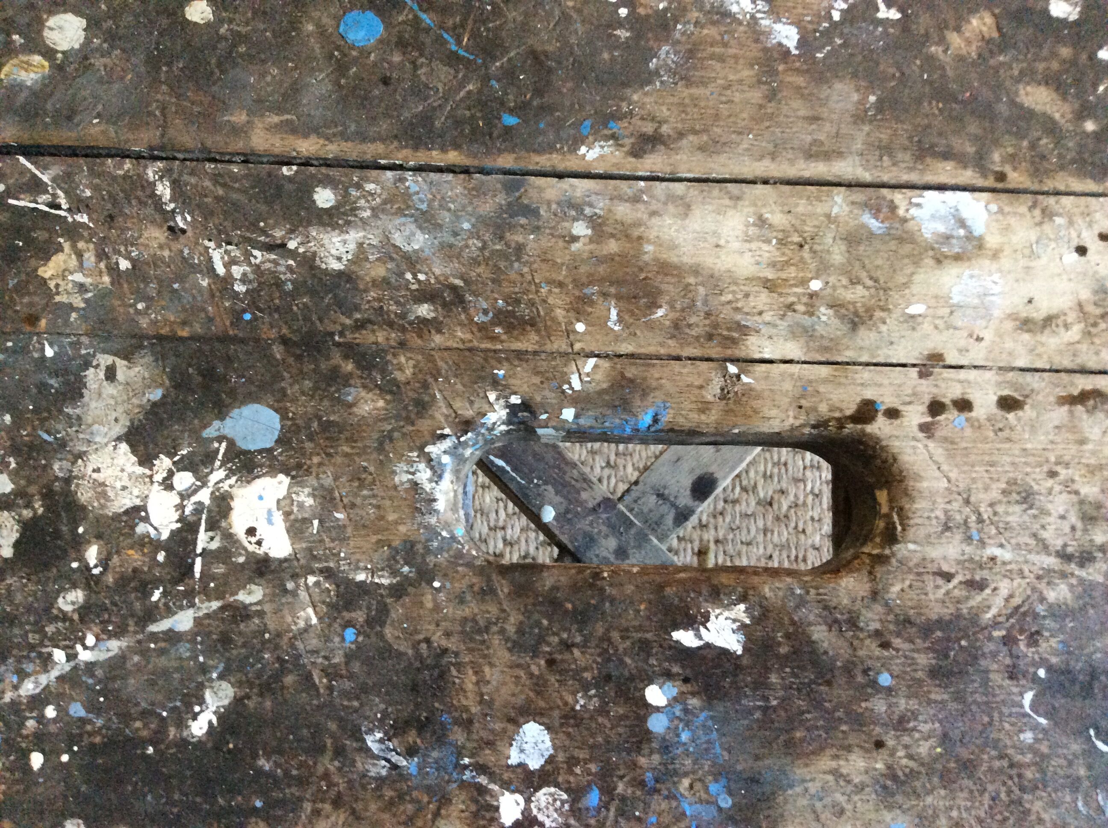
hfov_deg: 56.9
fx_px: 1023
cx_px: 554
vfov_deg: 44.1
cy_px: 414
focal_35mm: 32
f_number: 2.4
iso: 320
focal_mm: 3.3
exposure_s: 1/17
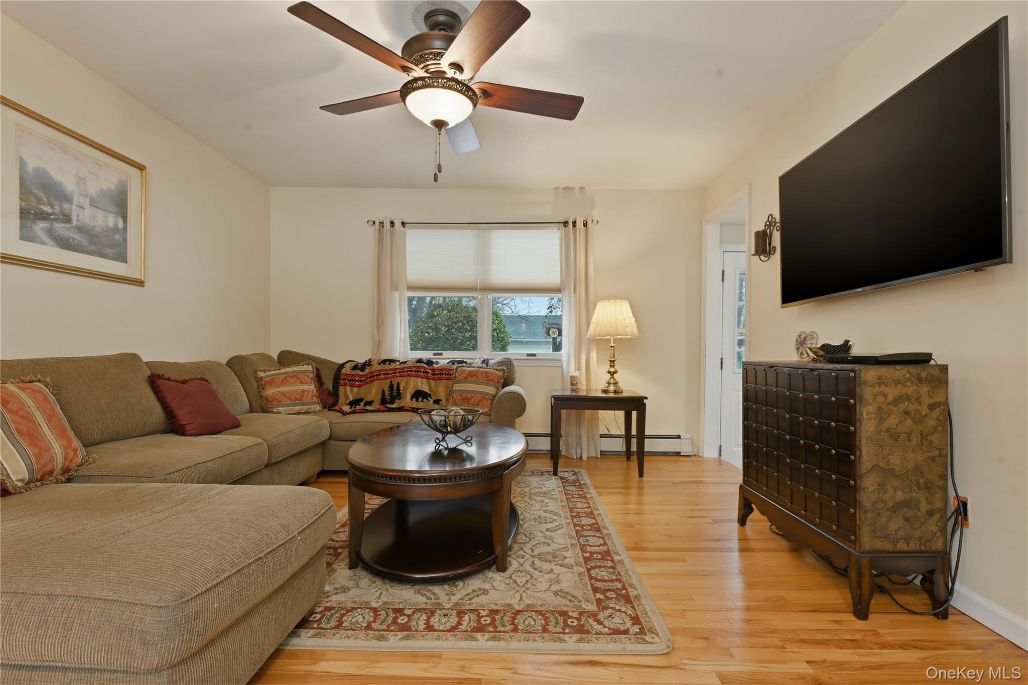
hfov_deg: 95.0
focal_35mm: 16
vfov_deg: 72.0
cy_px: 342
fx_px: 471
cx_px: 514
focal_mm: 16.5
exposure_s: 1/4
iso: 250
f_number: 11
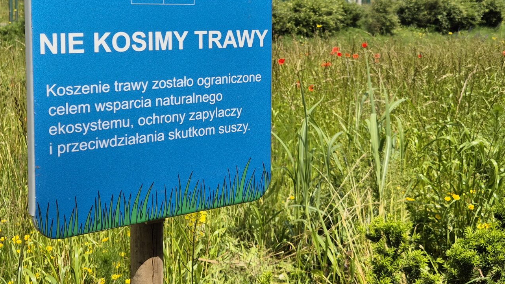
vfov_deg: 23.6
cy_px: 52
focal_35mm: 50
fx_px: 670
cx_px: 253
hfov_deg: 41.3
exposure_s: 1/2088
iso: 25
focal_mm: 5.4
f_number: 1.8
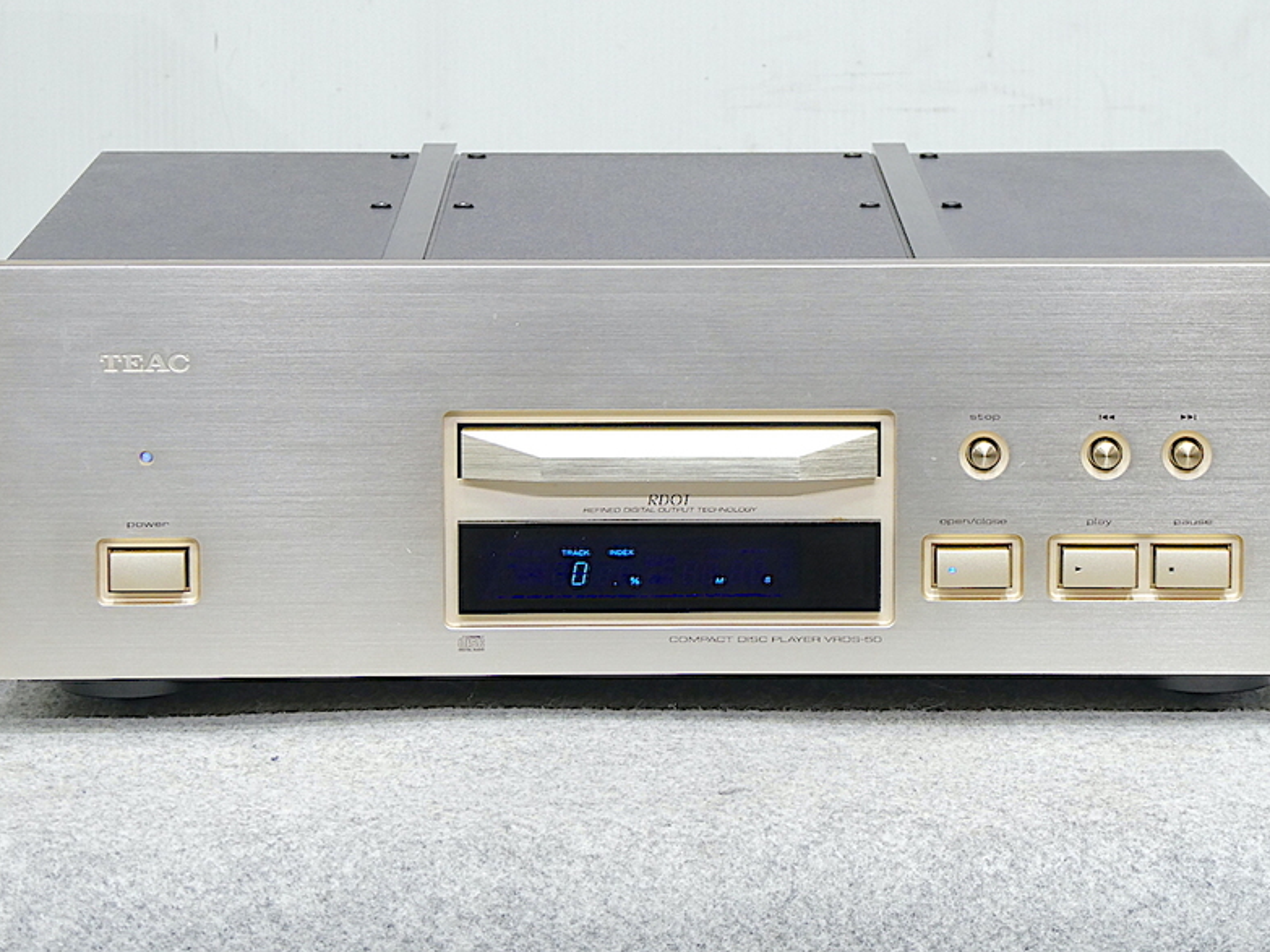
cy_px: 418
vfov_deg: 11.4
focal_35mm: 130
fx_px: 4769
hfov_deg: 15.2
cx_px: 667
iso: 200
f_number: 5.1
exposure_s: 1/8
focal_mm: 19
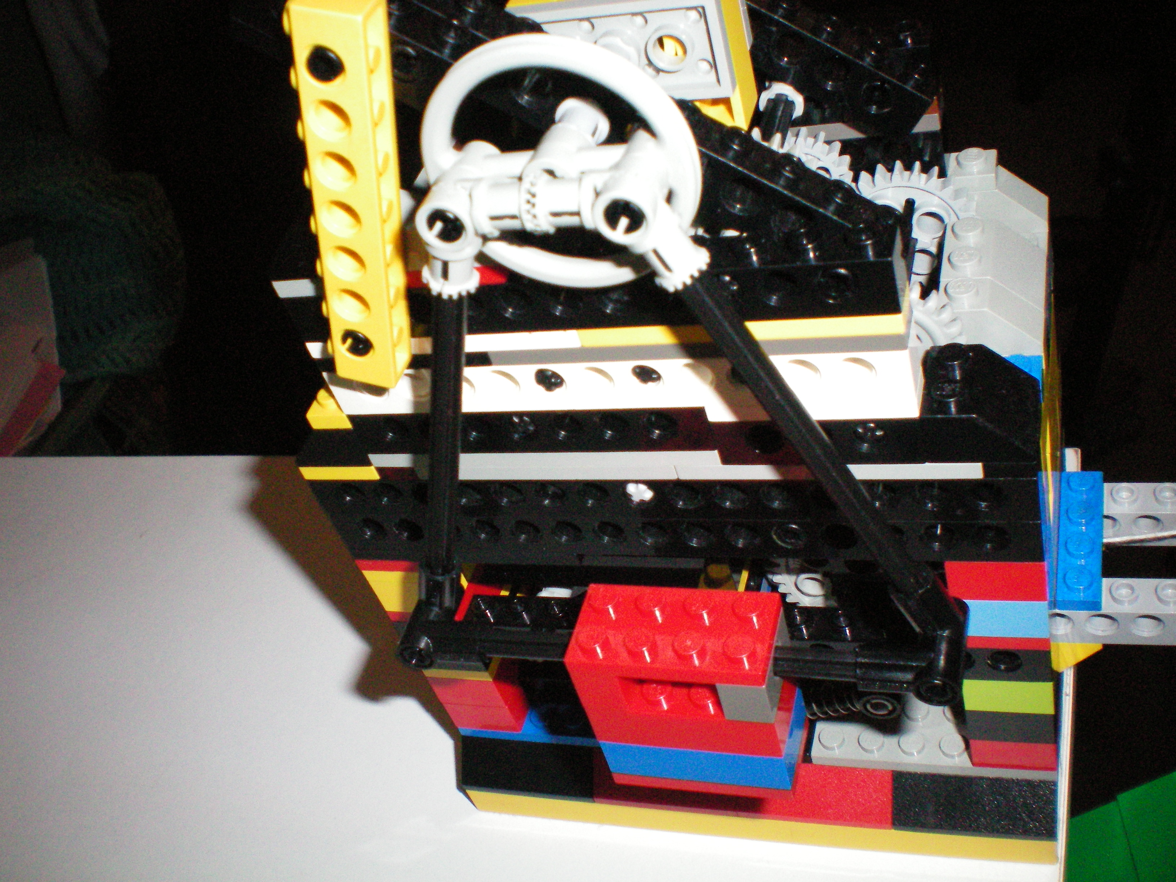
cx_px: 588
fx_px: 1291
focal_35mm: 38
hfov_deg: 49.0
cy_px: 441
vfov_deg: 37.7
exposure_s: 1/60
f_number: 4.6
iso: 400
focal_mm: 6.3
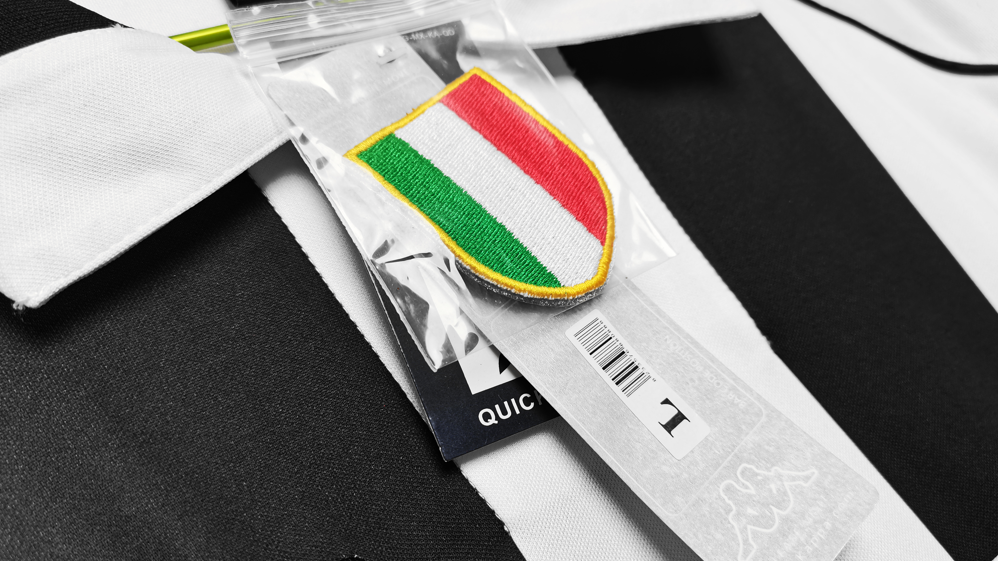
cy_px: 327
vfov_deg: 40.1
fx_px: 767
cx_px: 507
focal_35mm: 29
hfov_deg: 66.1
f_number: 1.8
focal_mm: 5.58
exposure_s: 1/100
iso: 80
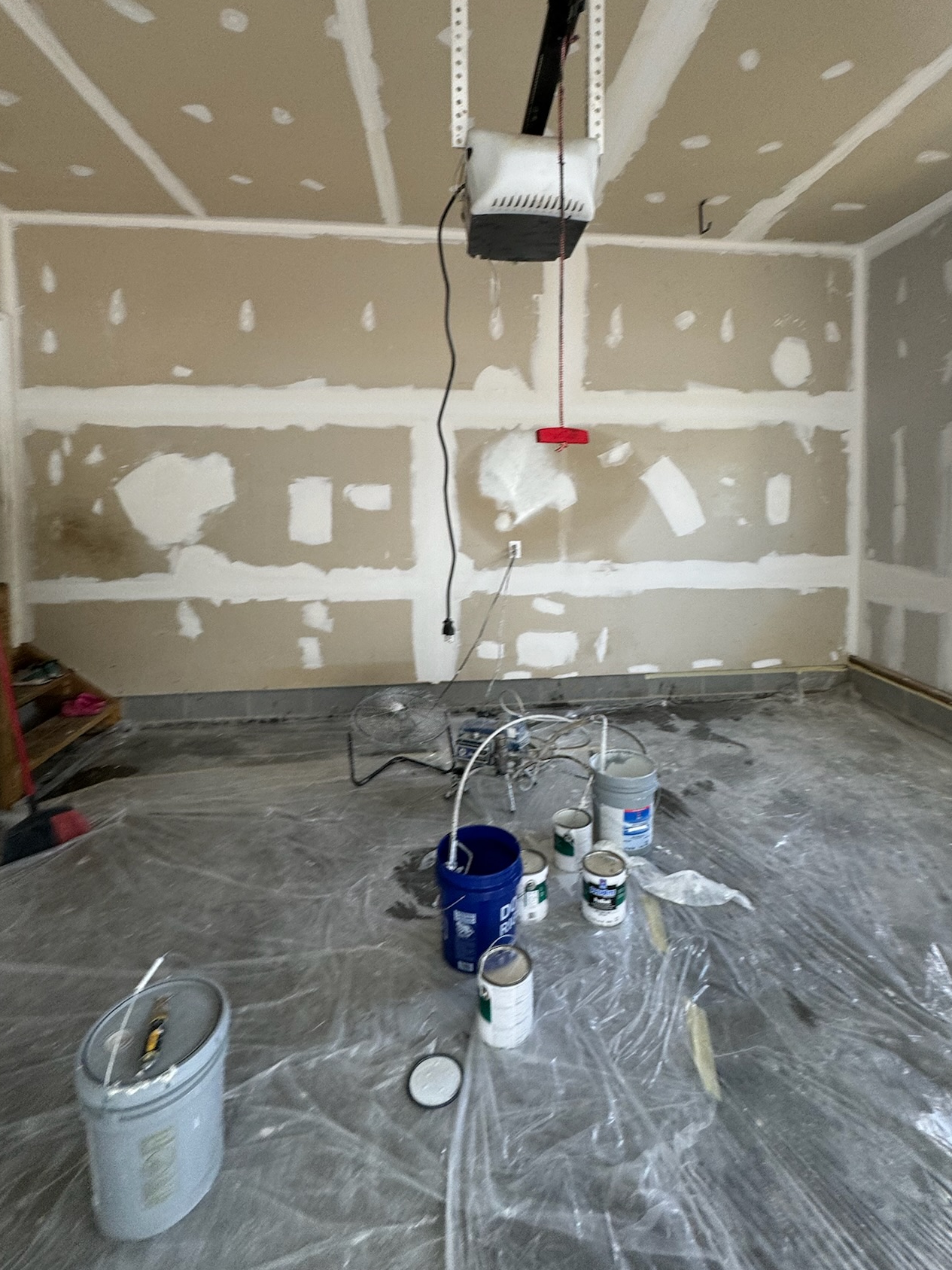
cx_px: 512
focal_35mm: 17
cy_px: 516
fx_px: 623
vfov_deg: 90.0
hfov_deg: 74.6
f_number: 2.2
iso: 80
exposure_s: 1/121
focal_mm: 2.22
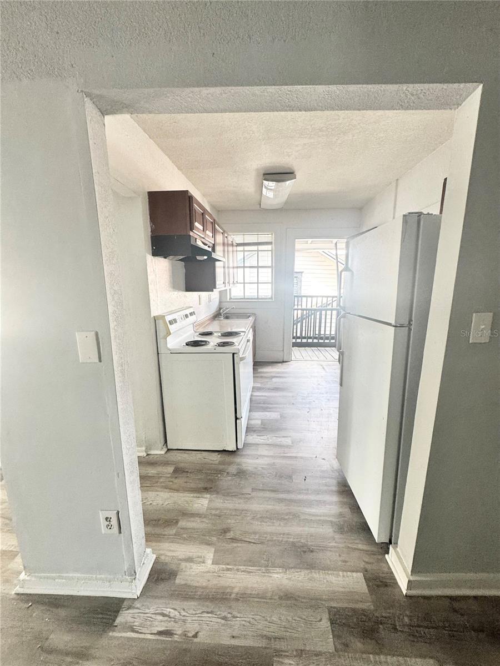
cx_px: 250
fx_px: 270
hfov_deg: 85.7
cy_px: 333
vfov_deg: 102.1
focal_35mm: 14
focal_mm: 2.22
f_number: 2.2
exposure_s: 1/99
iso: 200
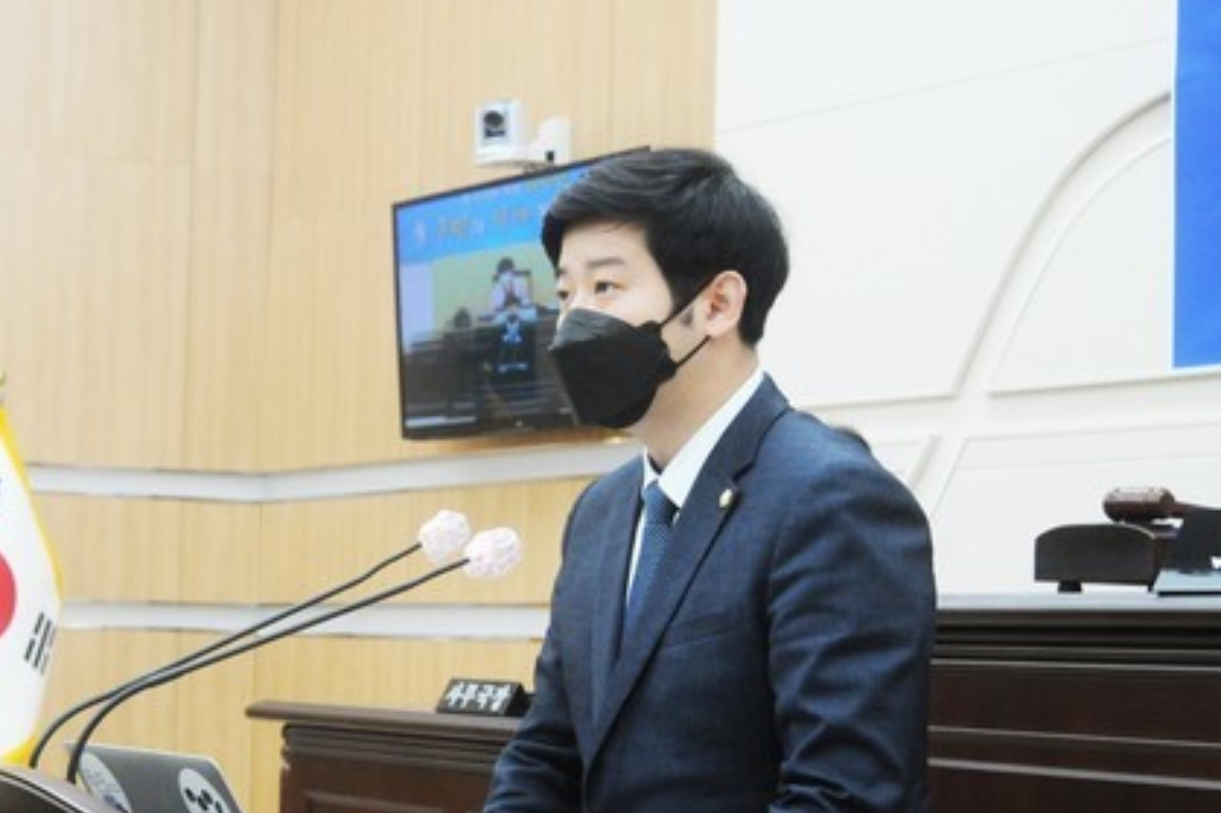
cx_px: 379
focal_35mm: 73
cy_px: 526
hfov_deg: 27.5
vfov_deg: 18.6
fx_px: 2475
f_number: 7.1
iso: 1600
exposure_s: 1/200
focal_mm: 34
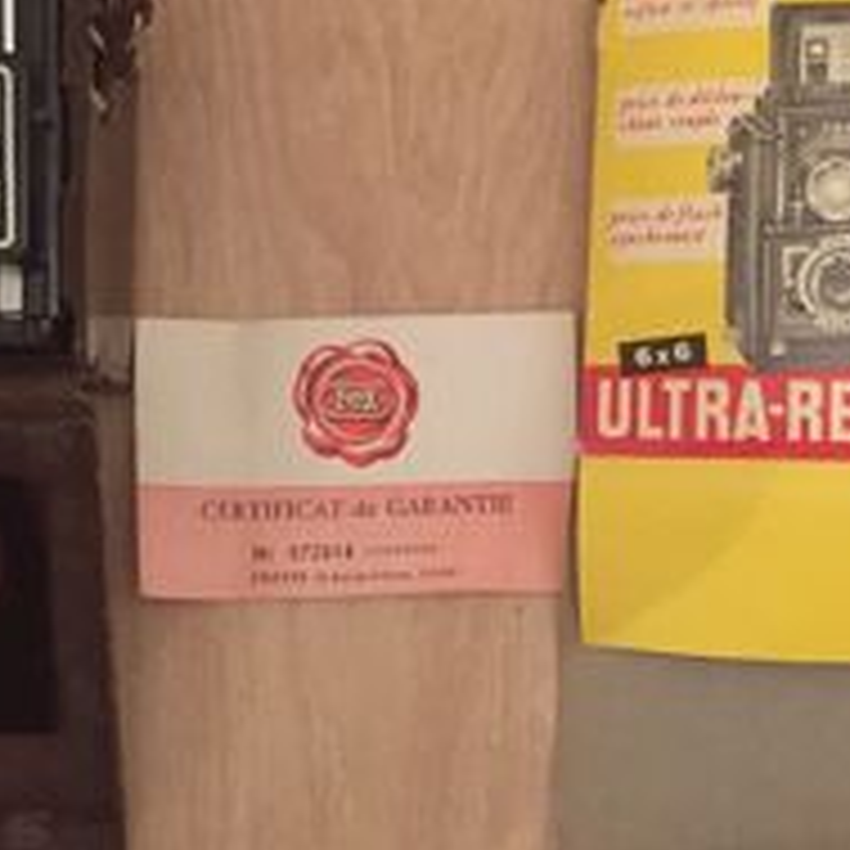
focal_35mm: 65
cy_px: 445
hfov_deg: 26.5
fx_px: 1806
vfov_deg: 26.5
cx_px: 490
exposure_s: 1/17
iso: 400
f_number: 2.2
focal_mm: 4.15
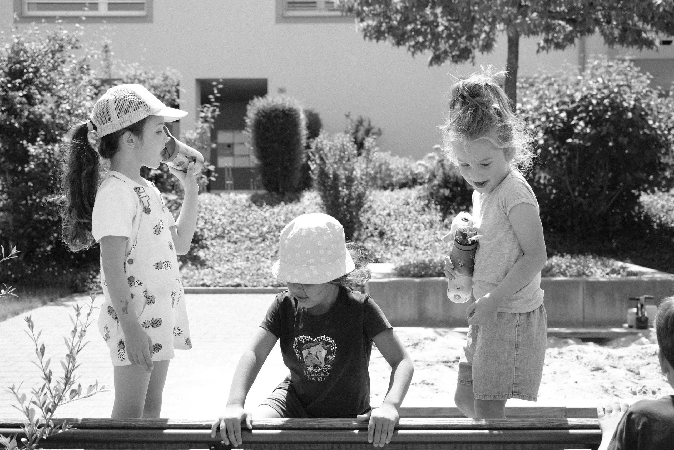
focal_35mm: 54
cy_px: 225
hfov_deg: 36.9
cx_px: 337
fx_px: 1011
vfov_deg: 25.1
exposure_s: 1/1000
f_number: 4
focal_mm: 35.8
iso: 400
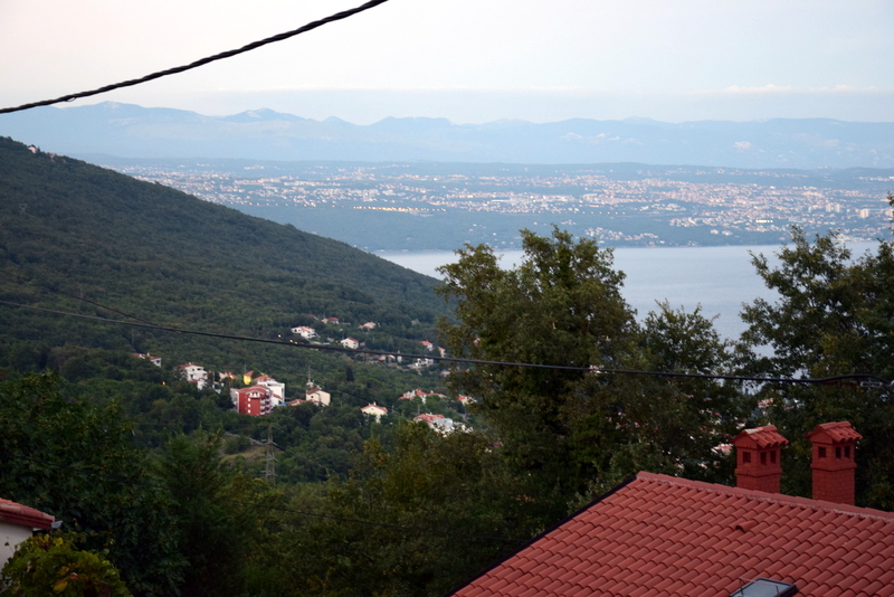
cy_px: 298
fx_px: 1789
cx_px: 447
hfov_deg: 28.1
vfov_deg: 18.9
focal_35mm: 72
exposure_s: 1/15
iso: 1600
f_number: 5
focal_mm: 48
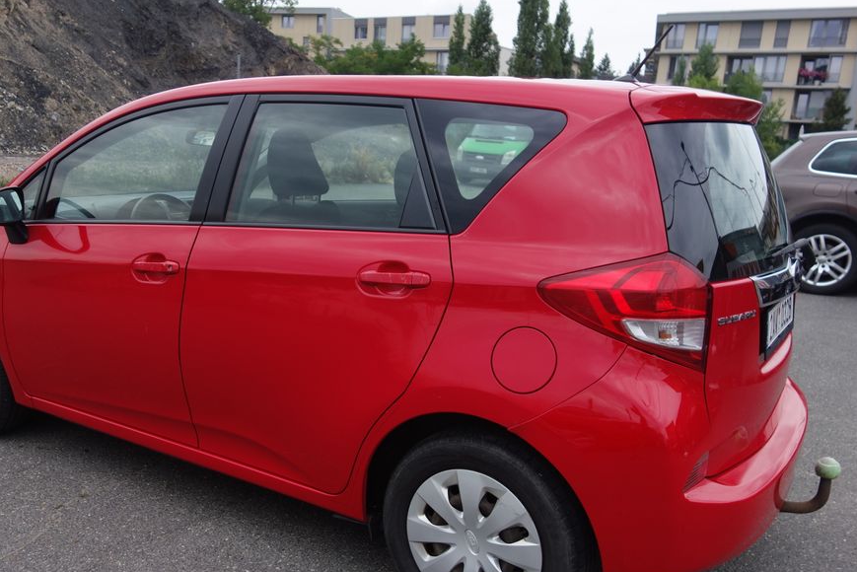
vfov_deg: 39.9
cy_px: 334
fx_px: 786
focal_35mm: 33
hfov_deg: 57.1
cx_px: 378
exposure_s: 1/1600
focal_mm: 10.4
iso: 125
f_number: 2
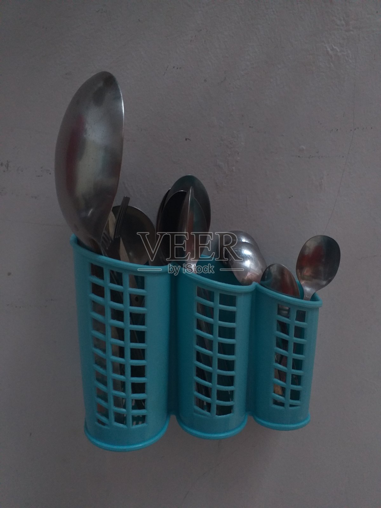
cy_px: 254
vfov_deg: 65.3
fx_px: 396
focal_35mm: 27
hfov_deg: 51.4
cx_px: 190
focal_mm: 3.6
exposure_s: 1/17
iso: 100
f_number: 1.9
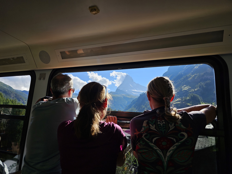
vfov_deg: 58.9
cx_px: 116
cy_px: 87
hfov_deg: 73.9
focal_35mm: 23
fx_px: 154
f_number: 1.7
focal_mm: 6.3
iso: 10
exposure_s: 1/494
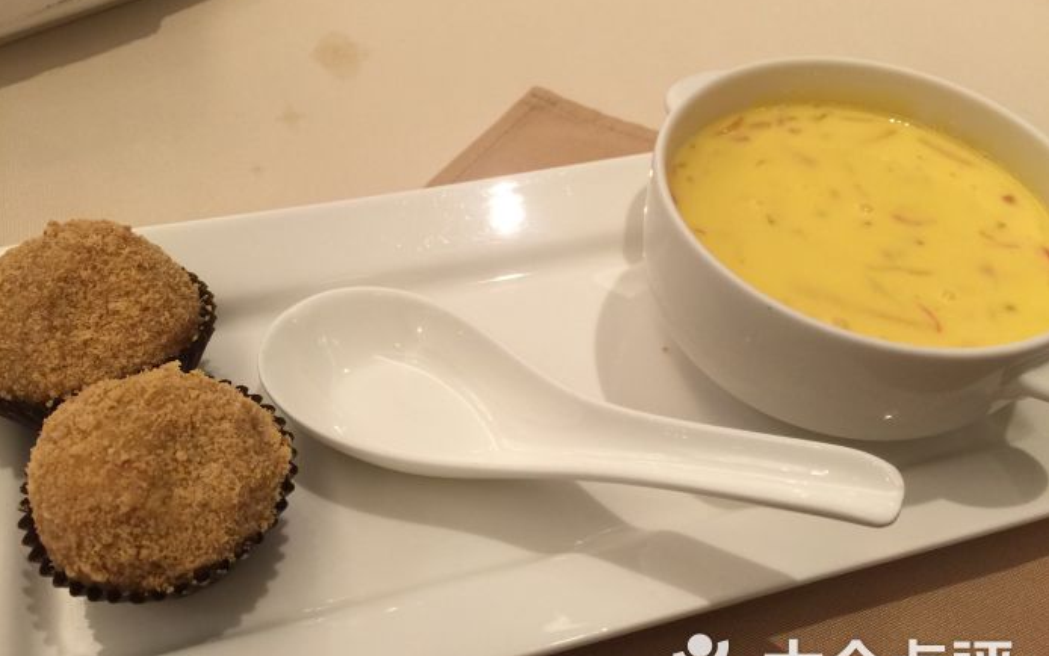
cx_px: 523
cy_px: 351
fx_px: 886
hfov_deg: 61.2
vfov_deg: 40.6
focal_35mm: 31
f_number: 2.2
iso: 64
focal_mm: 4.15
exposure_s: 1/33
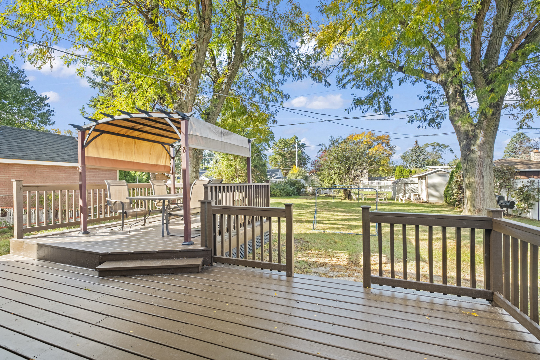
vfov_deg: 77.3
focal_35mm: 15
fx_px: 225
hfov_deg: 100.4
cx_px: 270
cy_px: 180
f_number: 8
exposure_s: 1/20
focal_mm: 10
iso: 320
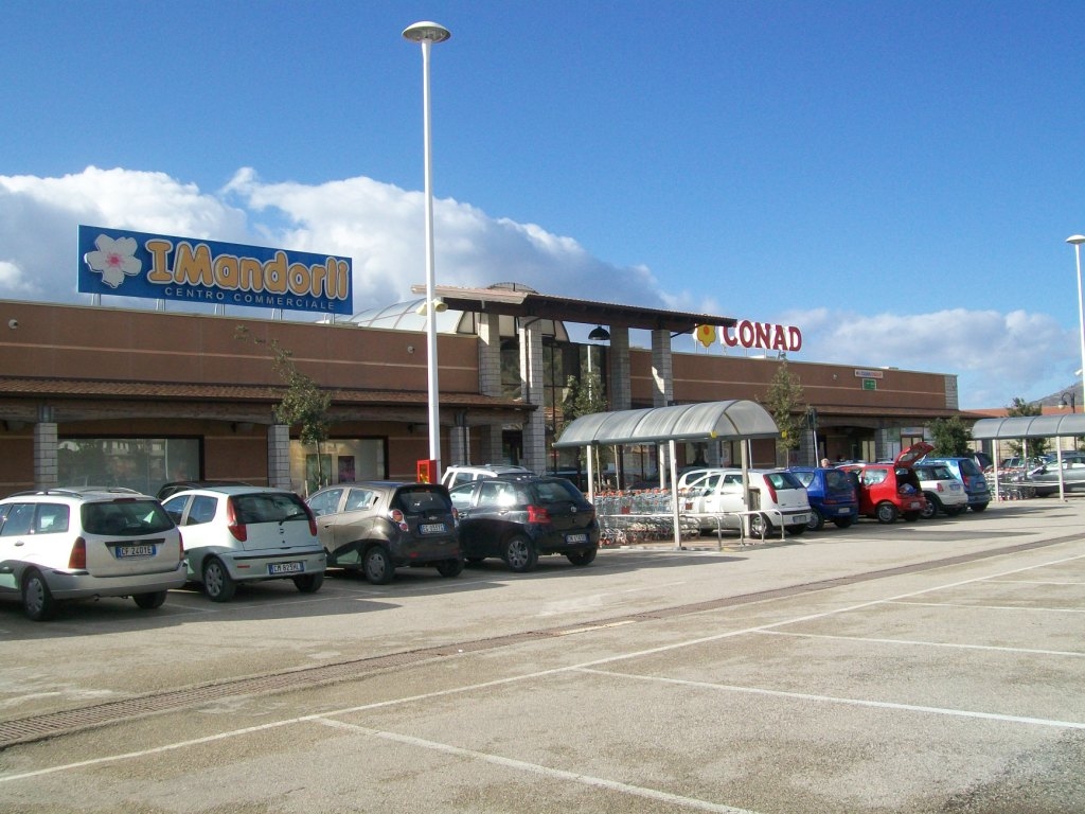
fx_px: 1128
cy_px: 407
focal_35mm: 36
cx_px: 542
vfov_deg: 39.7
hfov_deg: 51.4
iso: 64
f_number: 4.8
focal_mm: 6
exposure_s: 1/400
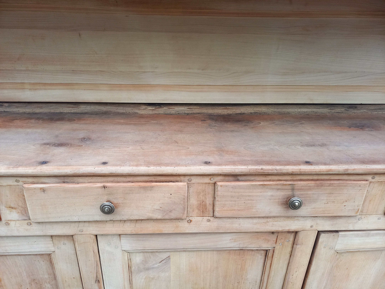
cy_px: 144
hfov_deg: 69.4
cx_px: 192
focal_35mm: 25
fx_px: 278
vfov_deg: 54.9
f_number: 1.8
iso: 80
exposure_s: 1/100
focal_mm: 4.65
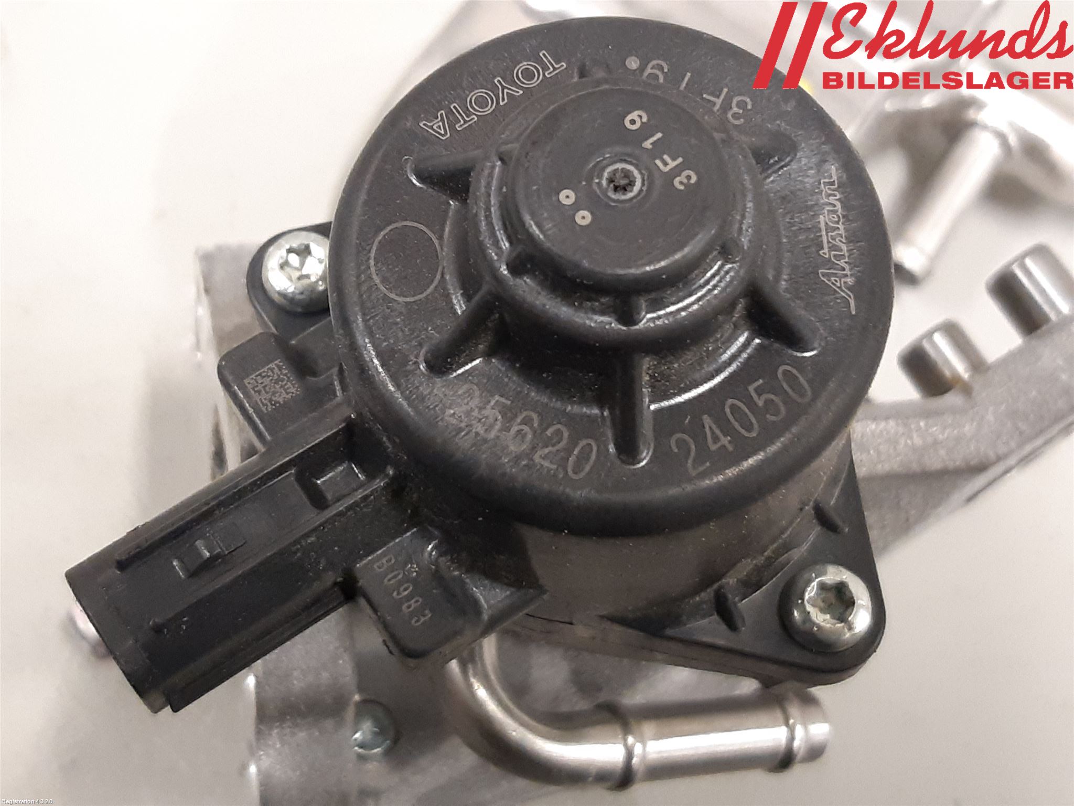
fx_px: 807
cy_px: 403
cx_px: 537
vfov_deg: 53.1
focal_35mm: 26
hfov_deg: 67.3
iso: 250
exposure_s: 1/33
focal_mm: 3.93
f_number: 1.7
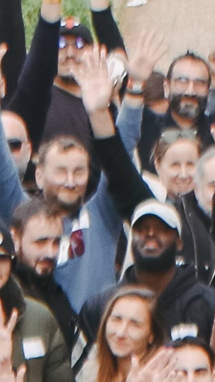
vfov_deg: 3.7
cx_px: 515
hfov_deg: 2.1
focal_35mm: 568
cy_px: 1072
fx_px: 5761
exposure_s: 1/250
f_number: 5.6
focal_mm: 52
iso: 320
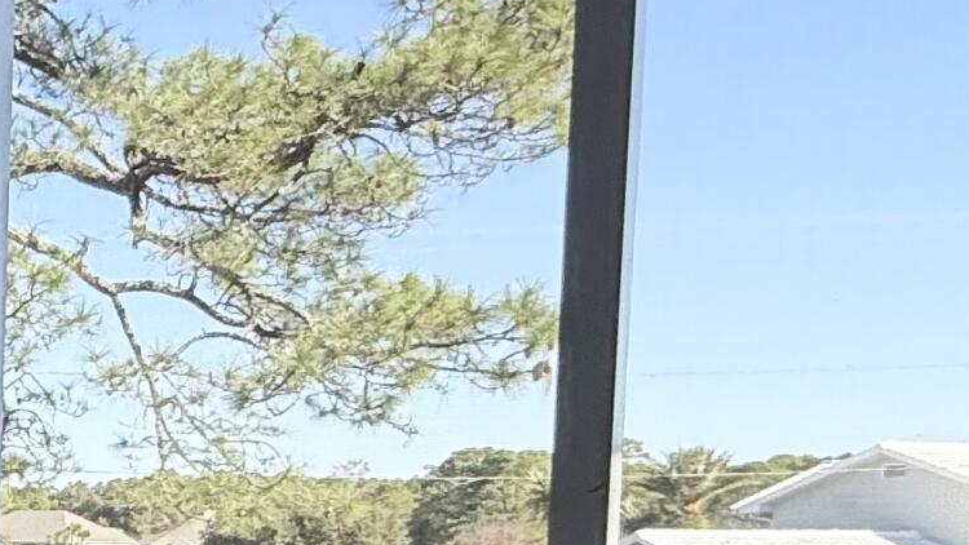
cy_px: 628
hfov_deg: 25.1
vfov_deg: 18.8
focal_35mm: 61
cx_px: -528
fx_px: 1567
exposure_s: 1/717
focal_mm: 2.22
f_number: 2.2
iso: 50
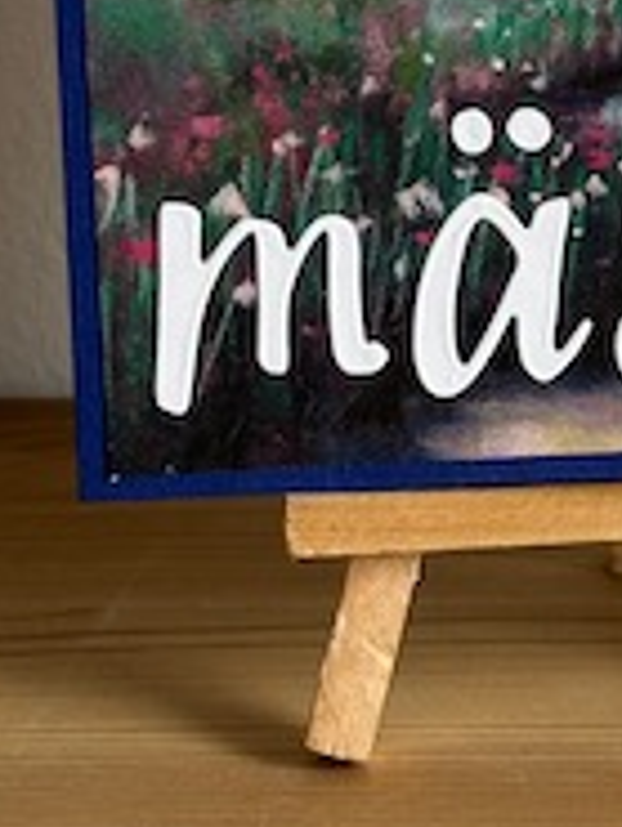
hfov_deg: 8.9
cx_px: 676
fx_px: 3972
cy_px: -107
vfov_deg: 11.7
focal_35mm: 166
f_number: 1.78
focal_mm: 6.86
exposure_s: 1/67
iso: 80
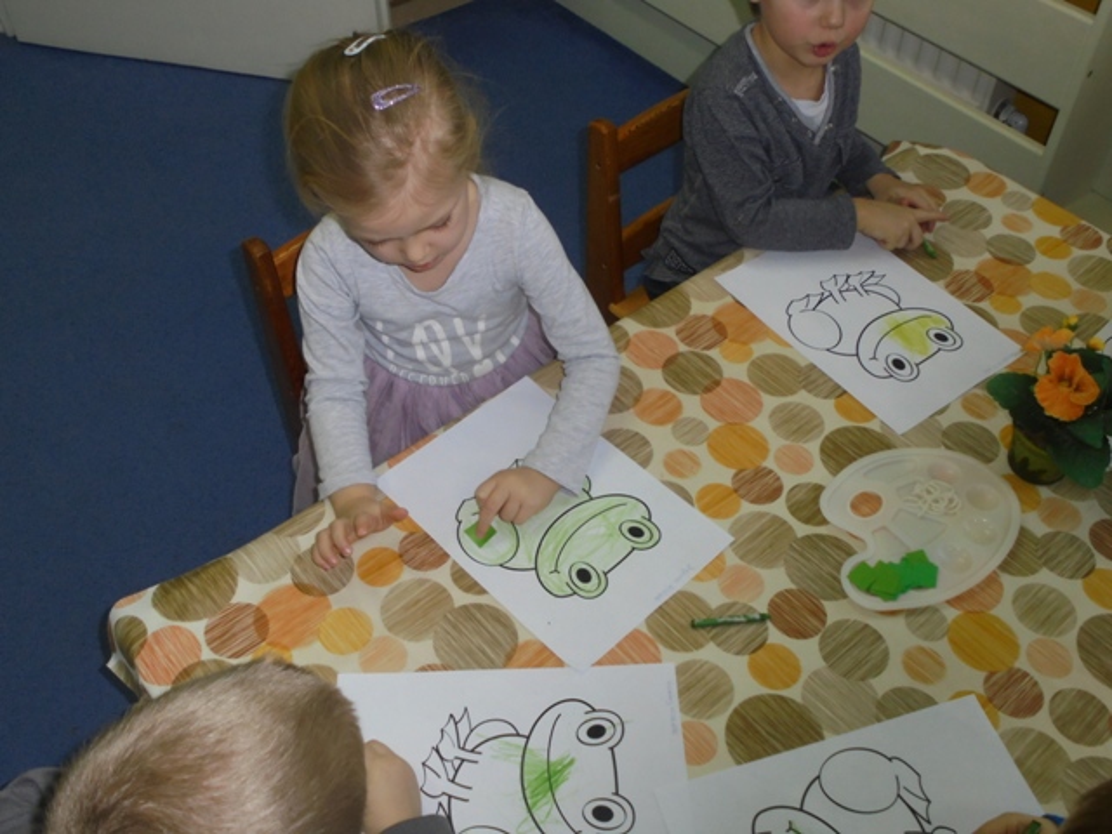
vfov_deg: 41.8
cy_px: 417
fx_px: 1092
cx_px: 556
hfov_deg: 54.0
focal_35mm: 34
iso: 200
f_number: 4
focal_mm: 6.1
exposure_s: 1/40
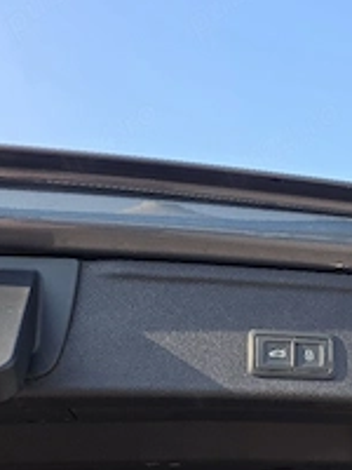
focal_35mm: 46
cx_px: 310
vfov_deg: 39.7
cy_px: 371
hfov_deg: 30.3
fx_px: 624
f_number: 1.7
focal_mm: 6.3
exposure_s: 1/1250
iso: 80
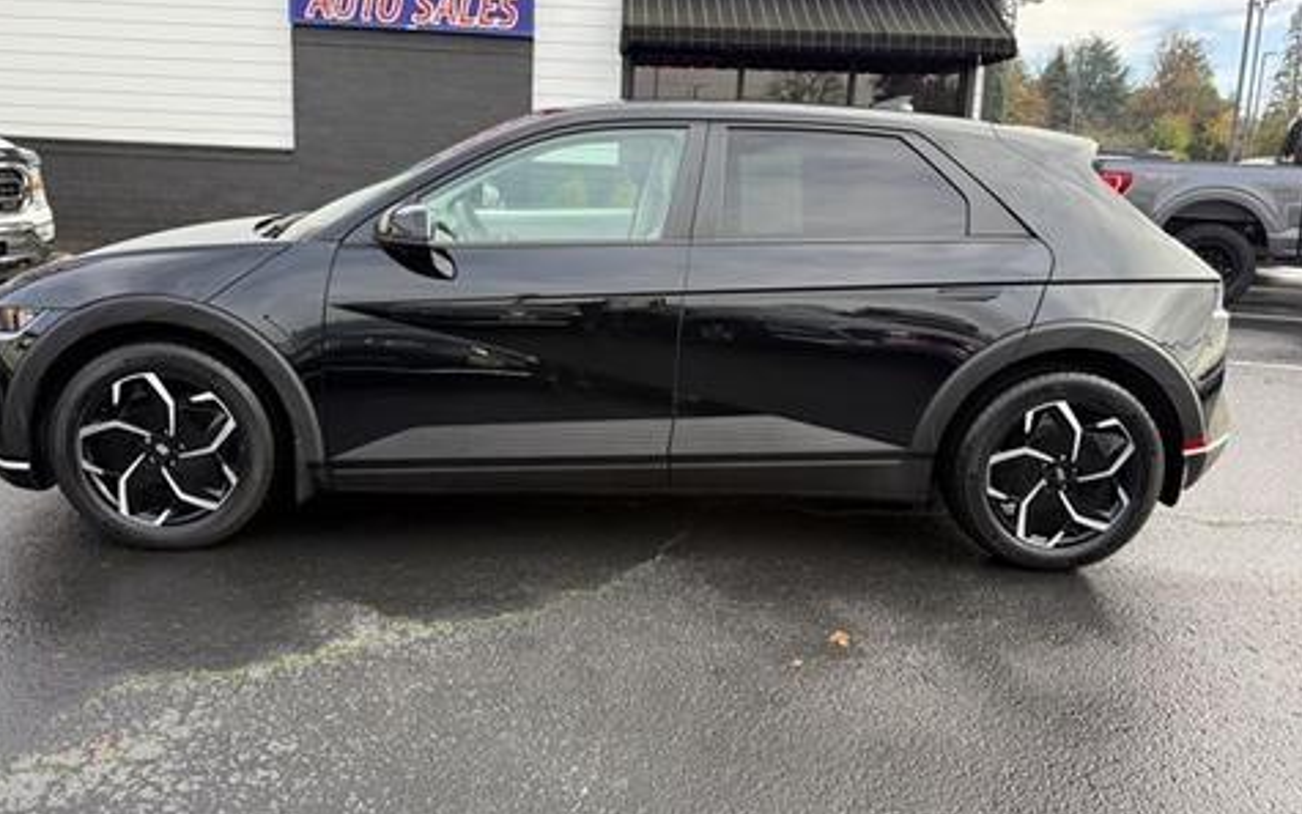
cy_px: 329
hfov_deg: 68.3
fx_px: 958
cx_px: 617
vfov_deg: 45.8
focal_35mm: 27
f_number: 1.78
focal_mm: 6.76
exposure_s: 1/796
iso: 100
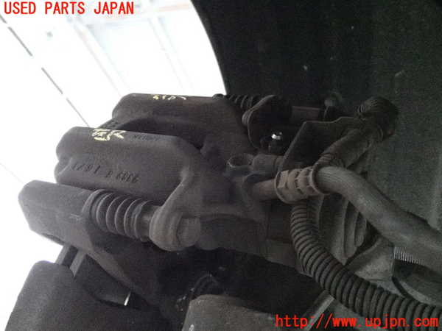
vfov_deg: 46.8
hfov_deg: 60.0
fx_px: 383
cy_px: 166
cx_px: 221
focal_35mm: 30
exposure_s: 1/125
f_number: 2.3
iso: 8000
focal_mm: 5.4
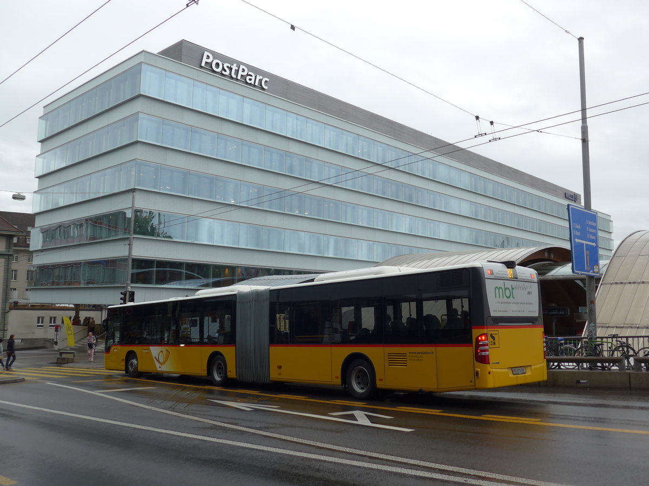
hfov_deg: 58.4
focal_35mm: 31
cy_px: 243
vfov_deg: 45.4
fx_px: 581
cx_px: 324
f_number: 2.8
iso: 80
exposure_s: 1/200
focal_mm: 6.5
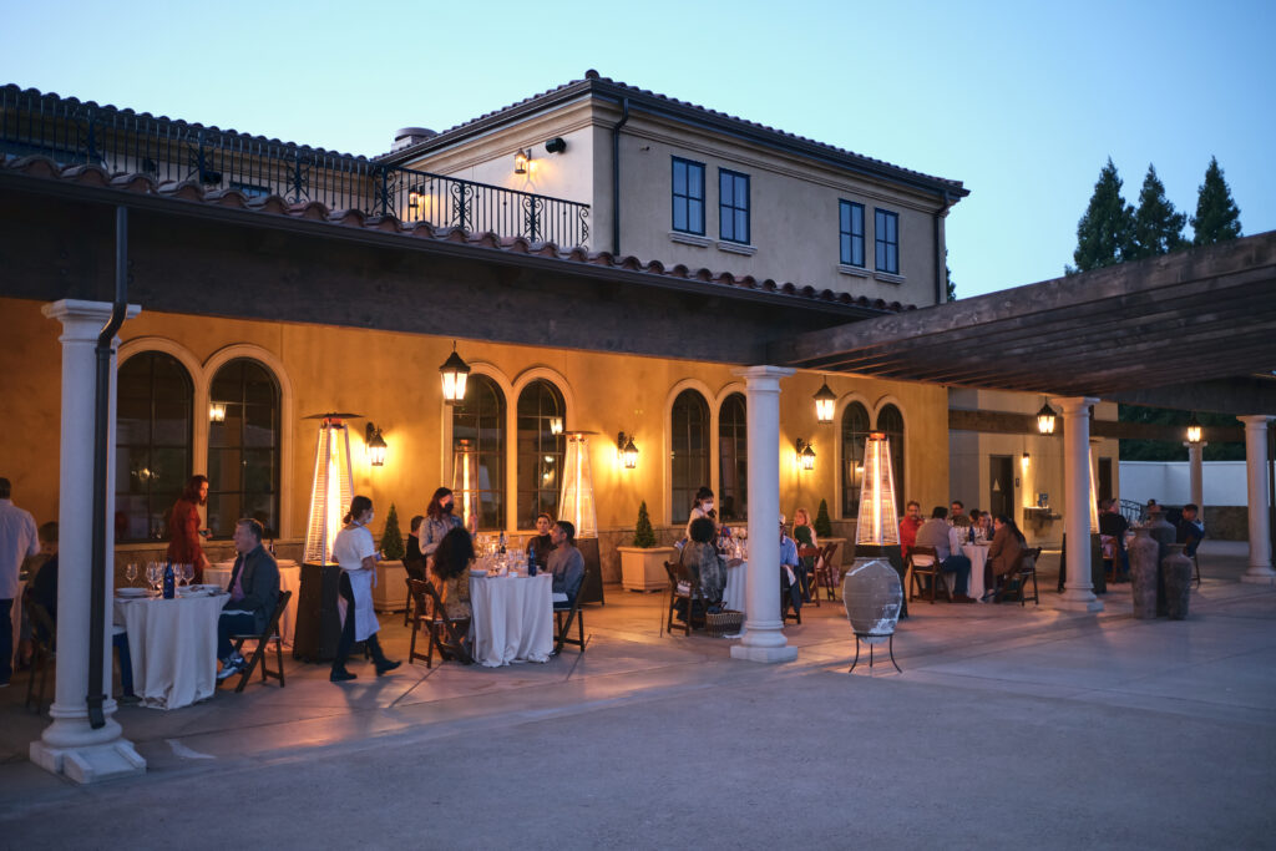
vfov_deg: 37.9
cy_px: 426
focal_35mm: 35
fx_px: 1241
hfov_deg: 54.4
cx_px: 638
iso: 800
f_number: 2
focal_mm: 23
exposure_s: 1/52
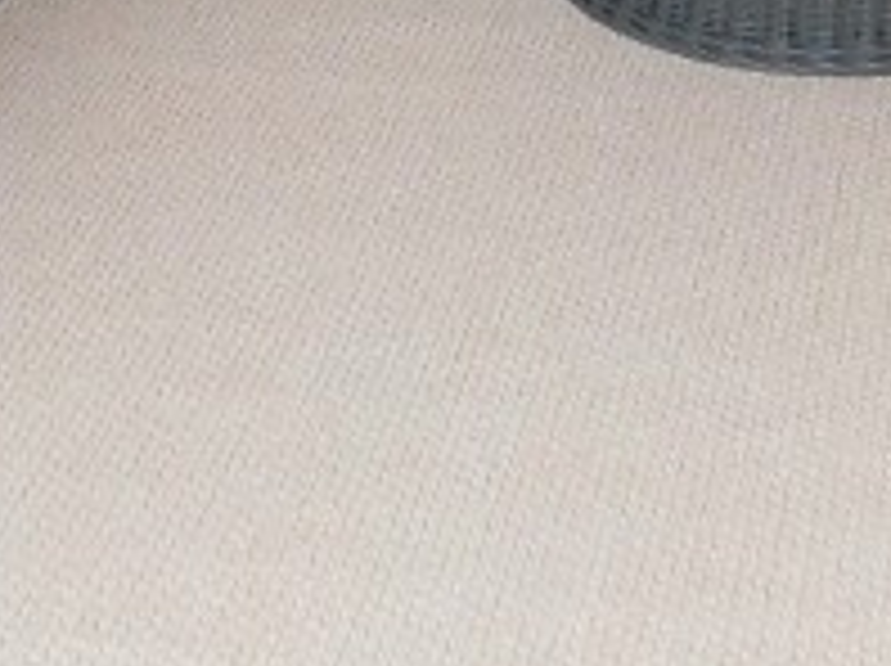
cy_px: -896
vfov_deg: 10.7
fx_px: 3059
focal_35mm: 119
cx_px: 616
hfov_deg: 16.5
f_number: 3
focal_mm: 4
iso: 125
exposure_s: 1/50
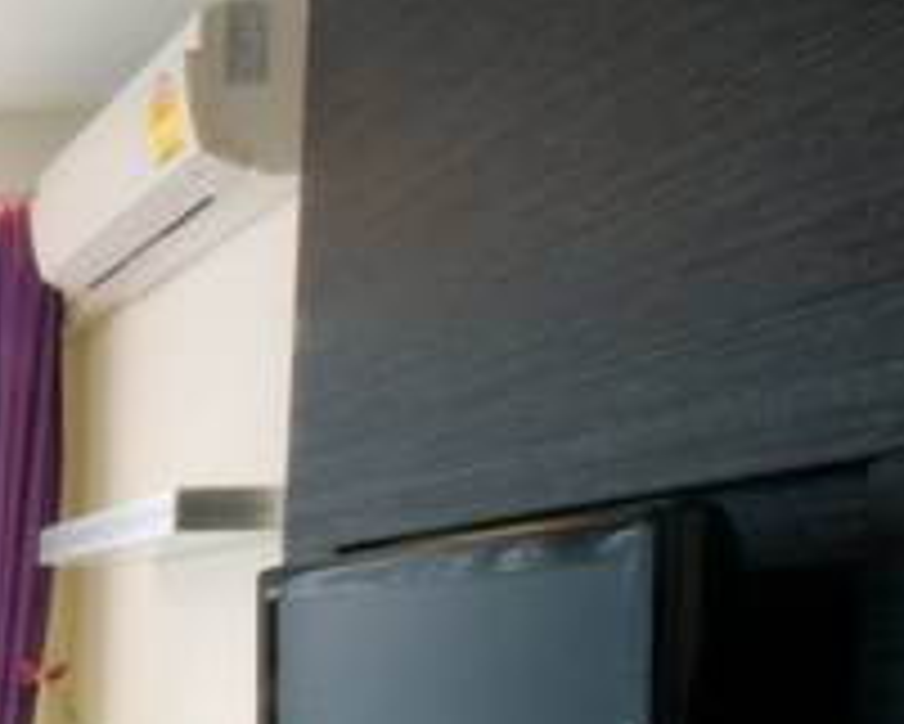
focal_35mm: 56
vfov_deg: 25.5
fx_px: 1499
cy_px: 758
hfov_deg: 21.2
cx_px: -751
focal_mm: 10
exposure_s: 13
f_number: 22
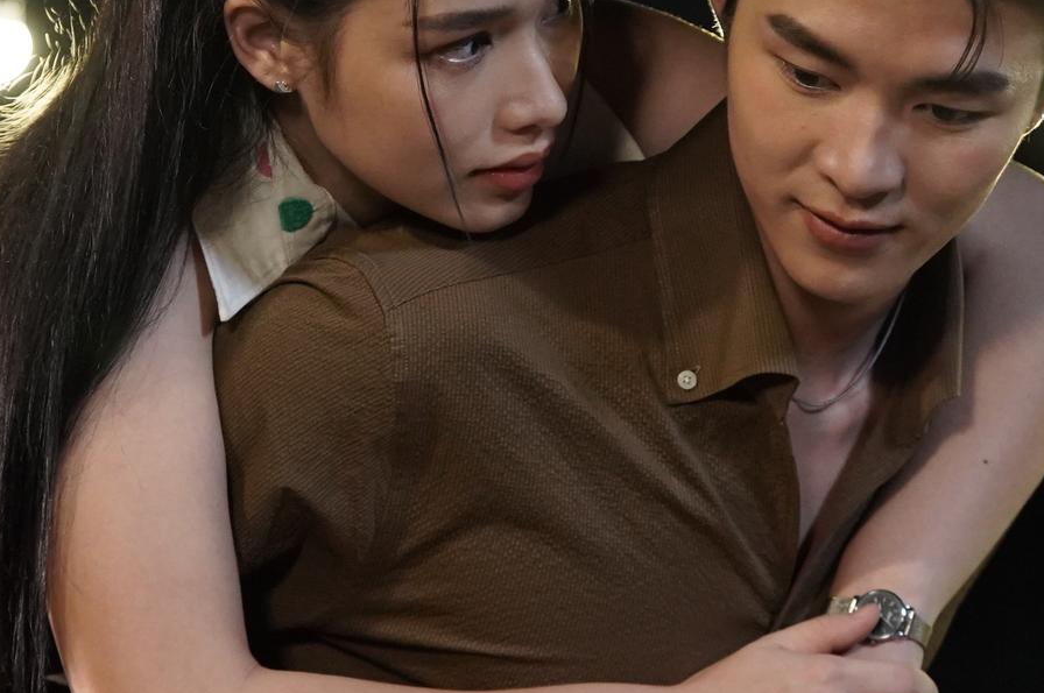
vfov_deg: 6.5
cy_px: 210
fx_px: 6111
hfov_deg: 9.8
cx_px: 611
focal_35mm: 211
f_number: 2.8
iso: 4000
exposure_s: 1/100
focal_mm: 70
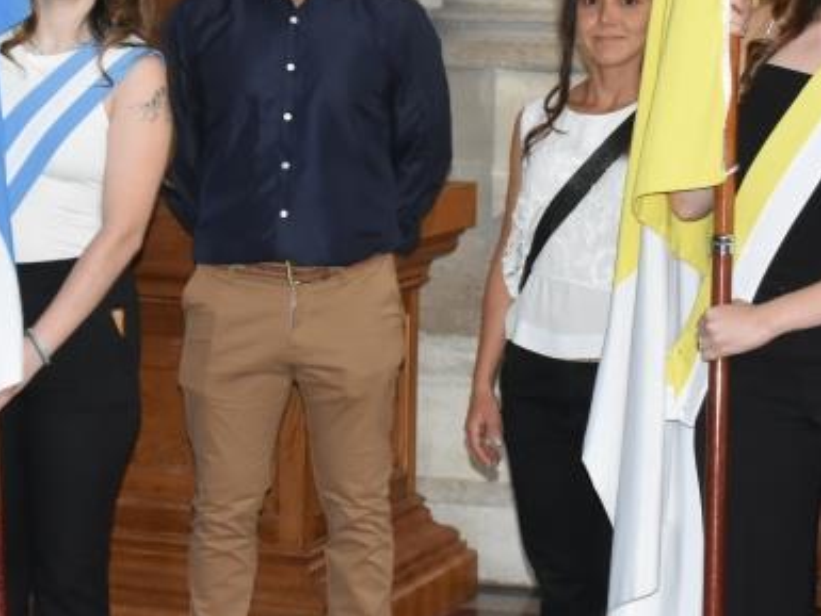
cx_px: 501
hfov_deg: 17.1
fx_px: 2728
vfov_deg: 12.9
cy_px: 204
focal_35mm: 115
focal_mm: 30
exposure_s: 1/60
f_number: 5.6
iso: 1600
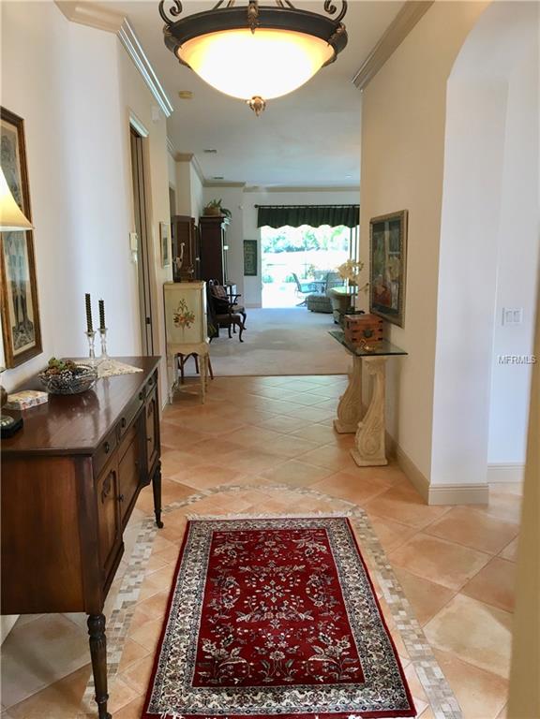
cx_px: 270
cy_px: 360
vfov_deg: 61.7
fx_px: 603
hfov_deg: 48.2
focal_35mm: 29
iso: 25
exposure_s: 1/30
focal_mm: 4.15
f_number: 2.2
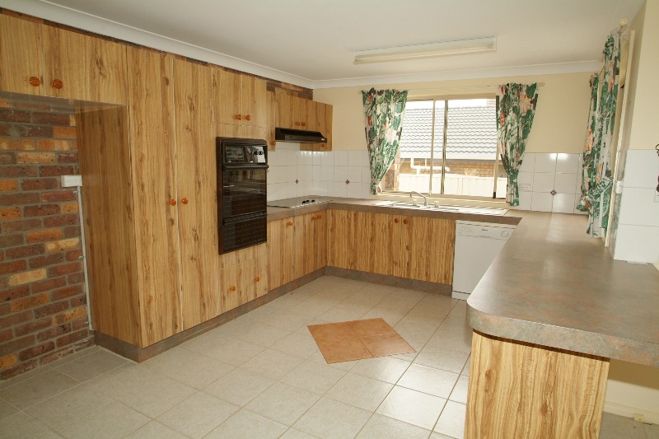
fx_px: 384
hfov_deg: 81.2
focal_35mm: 21
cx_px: 330
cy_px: 220
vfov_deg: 59.5
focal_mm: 14
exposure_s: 1/90
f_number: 5.6
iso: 400
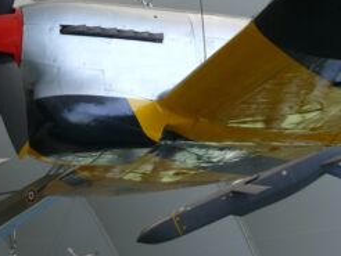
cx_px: 89
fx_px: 700
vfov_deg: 20.7
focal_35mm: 71
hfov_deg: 27.0
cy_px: 96
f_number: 2.8
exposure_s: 1/80
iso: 100
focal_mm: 7.4
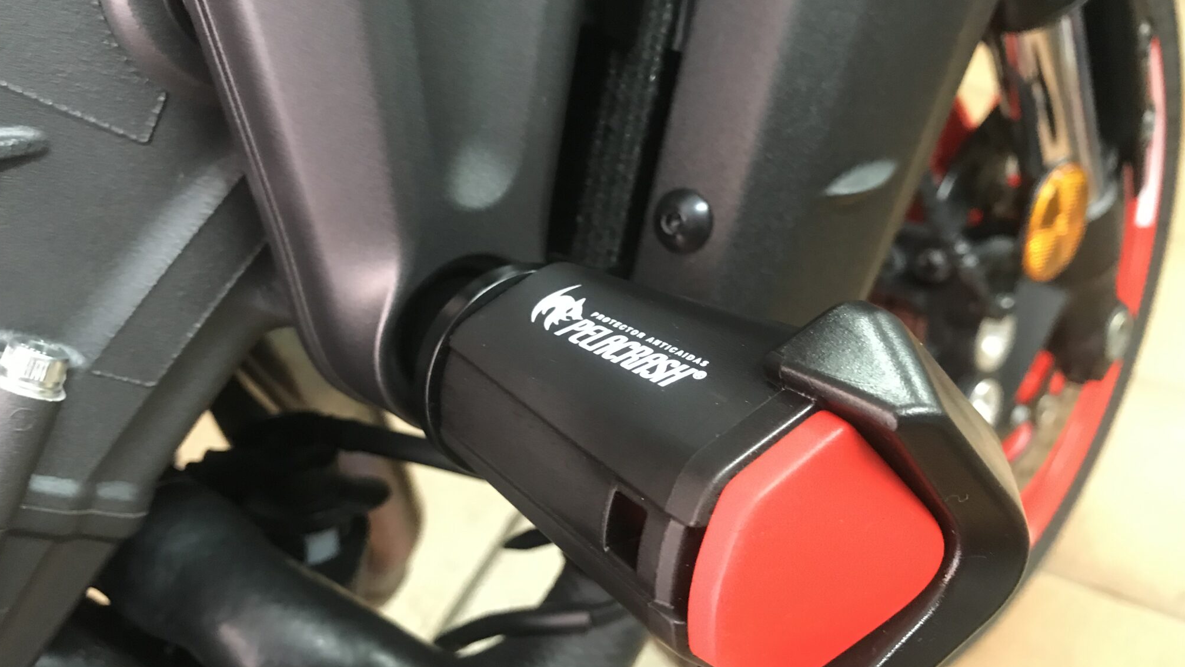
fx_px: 974
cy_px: 382
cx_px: 594
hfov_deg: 62.6
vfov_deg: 37.7
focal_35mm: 31
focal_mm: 3.99
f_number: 1.8
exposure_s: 1/8
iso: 80
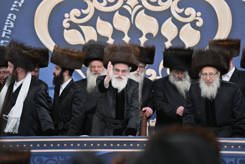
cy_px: 82
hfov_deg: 10.3
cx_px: 122
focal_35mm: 200
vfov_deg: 6.9
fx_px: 1361
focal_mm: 200
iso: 1000
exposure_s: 1/320
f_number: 2.8
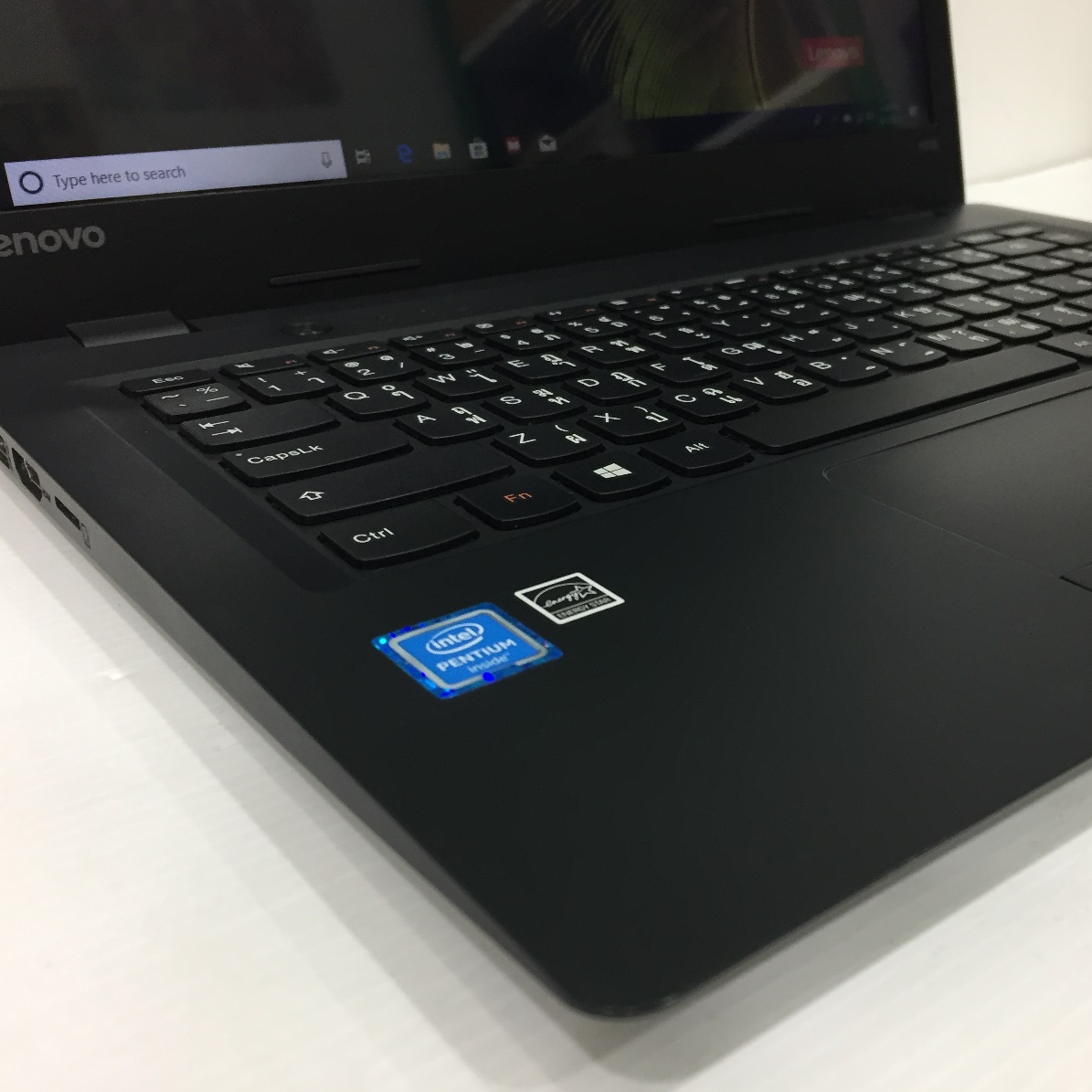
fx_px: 1249
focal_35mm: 35
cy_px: 545
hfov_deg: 46.9
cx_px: 660
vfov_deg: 47.2
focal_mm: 4.15
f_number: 2.2
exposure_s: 1/33
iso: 125
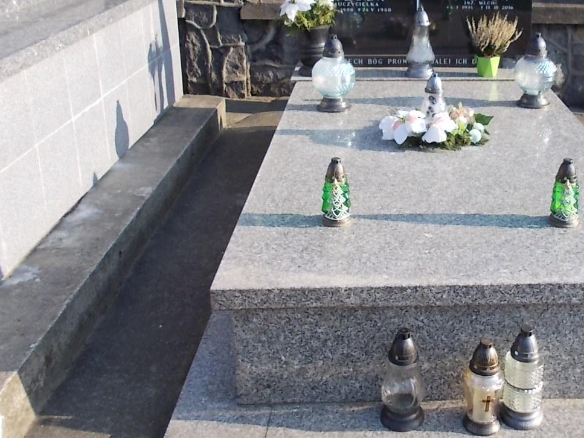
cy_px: 139
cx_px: 417
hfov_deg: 42.8
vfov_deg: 33.3
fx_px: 726
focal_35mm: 43
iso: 80
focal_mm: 4.6
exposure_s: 1/320
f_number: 3.2
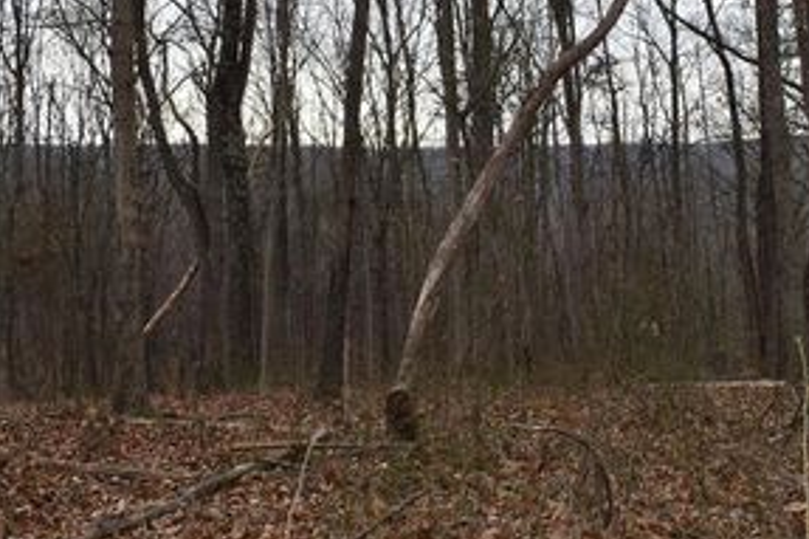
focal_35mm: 47
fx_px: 1056
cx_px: 564
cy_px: 222
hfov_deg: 41.2
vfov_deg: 28.6
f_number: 5.6
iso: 125
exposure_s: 1/125
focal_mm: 18
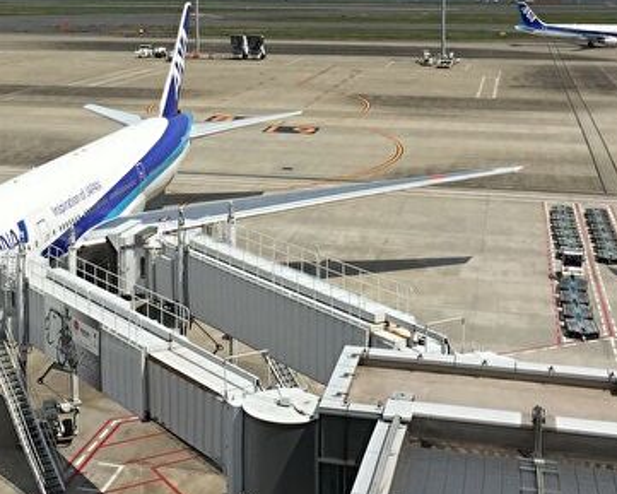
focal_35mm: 47
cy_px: 176
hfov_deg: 38.7
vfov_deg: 31.9
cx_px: 171
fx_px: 858
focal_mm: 4.15
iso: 32
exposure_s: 1/4950
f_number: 2.2
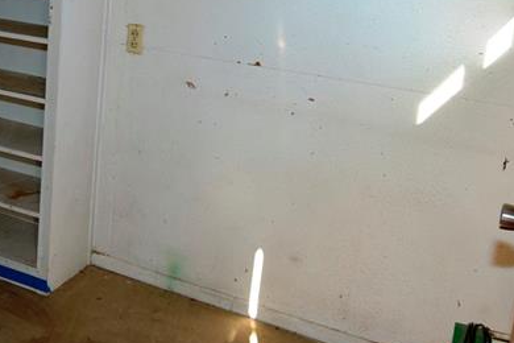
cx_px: 181
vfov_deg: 31.1
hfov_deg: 45.8
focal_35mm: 42
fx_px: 600
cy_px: 73
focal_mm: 16
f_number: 4
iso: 100
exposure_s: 1/60
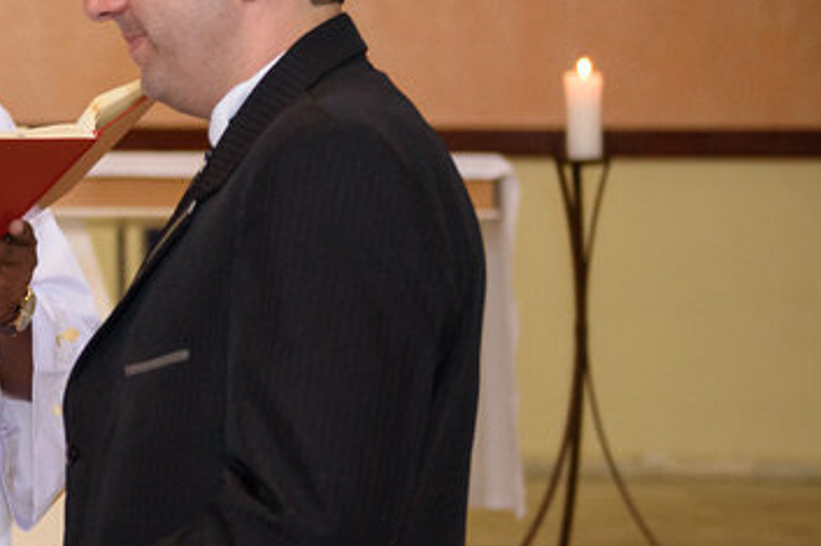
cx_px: -160
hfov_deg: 14.6
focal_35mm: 136
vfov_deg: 10.1
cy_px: 152
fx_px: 3100
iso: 3200
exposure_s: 1/125
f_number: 2.8
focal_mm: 50
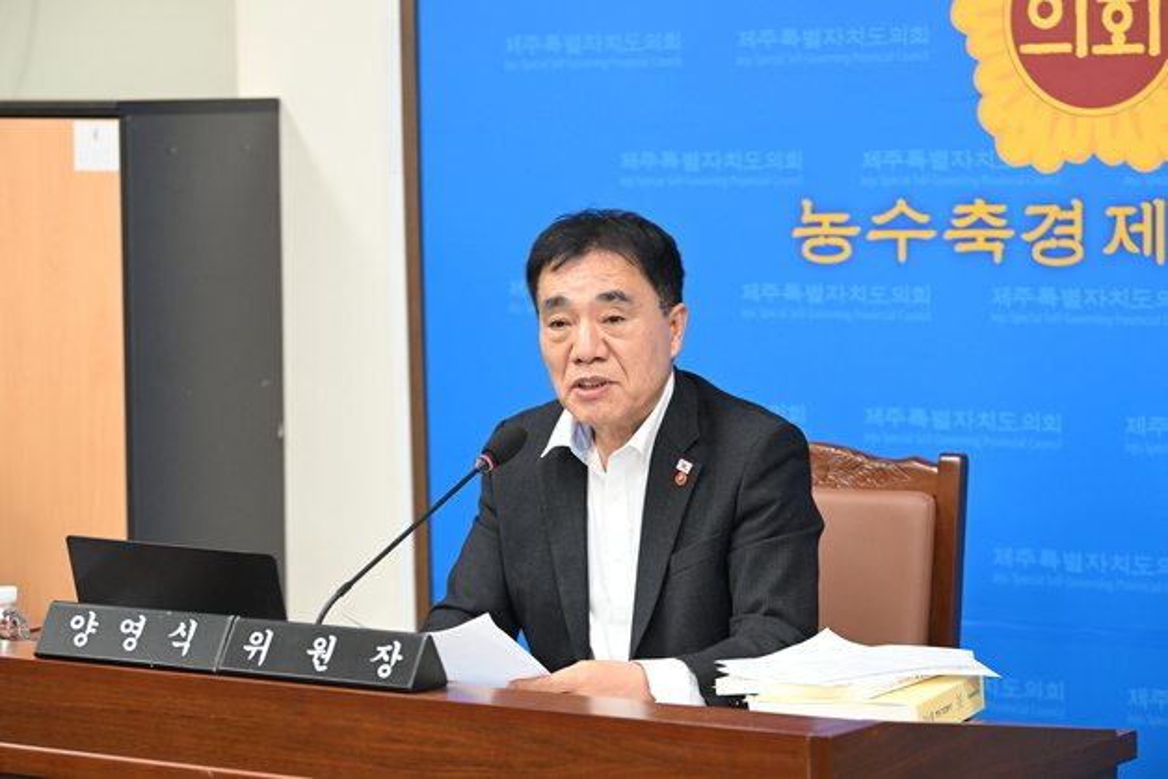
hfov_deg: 17.1
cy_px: 390
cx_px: 584
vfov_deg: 11.4
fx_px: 3894
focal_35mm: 120
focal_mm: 120
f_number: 4
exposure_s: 1/160
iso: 2000
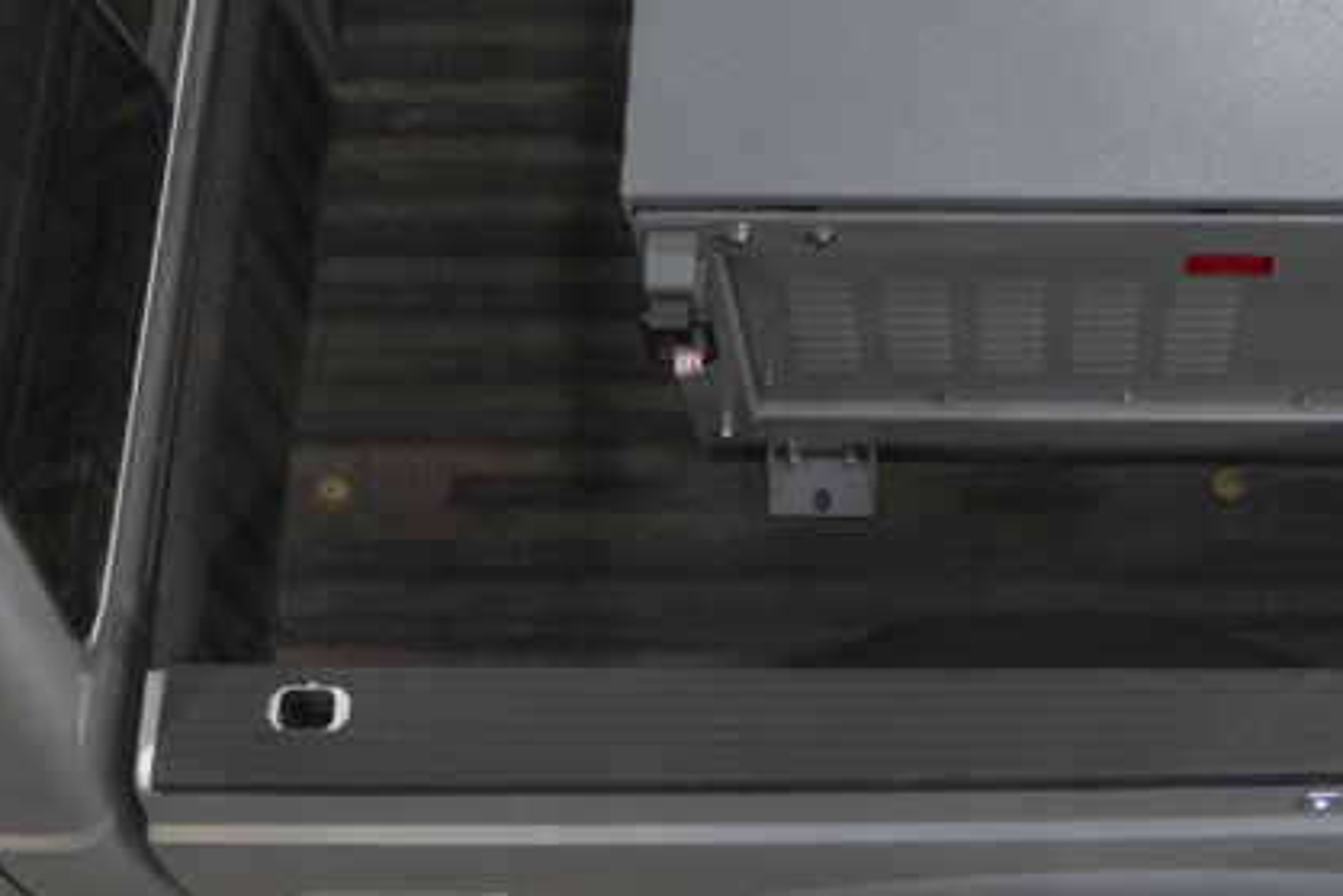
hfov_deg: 26.4
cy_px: 146
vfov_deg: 17.8
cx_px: 945
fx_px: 2836
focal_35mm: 76
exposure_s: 1/60
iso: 500
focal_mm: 31
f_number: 2.8
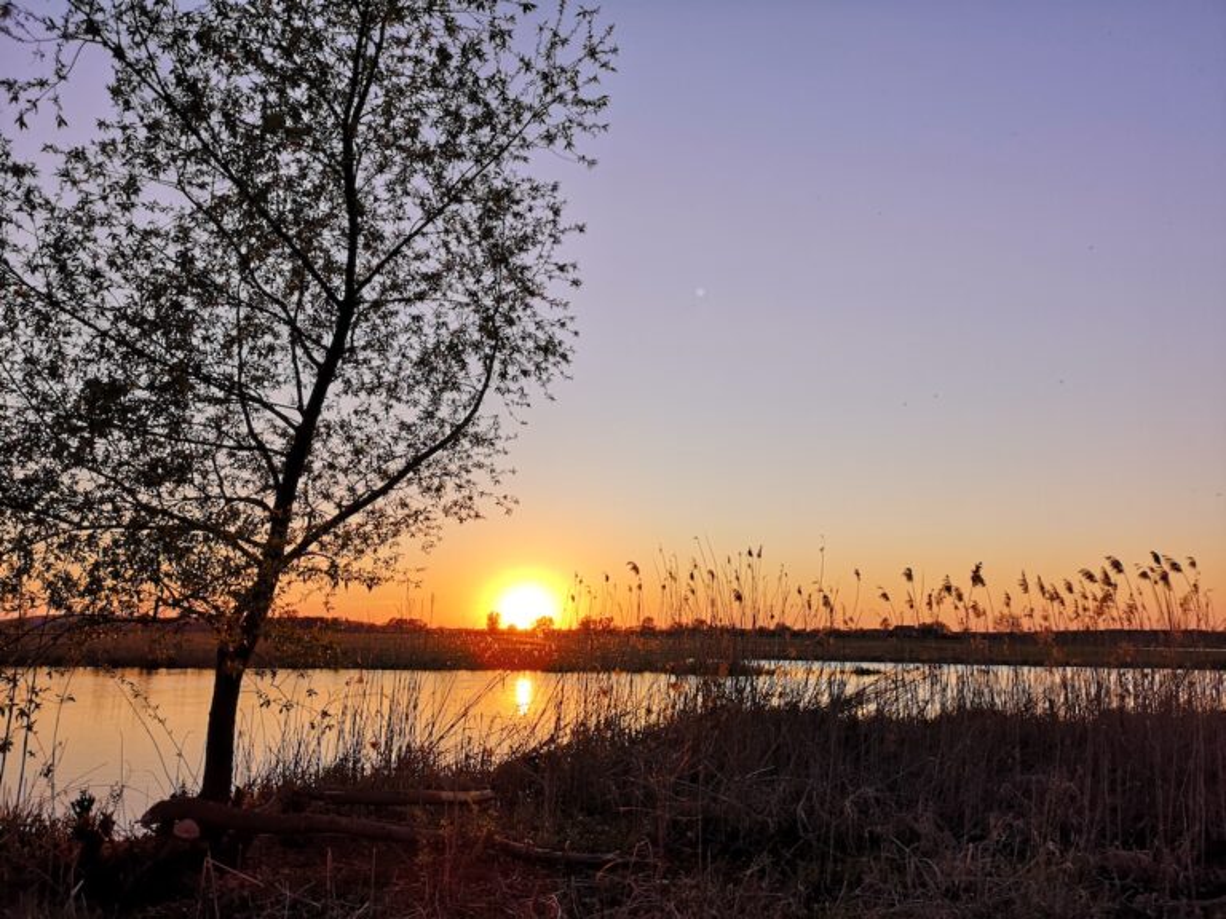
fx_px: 956
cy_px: 460
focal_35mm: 27
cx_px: 613
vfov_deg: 51.4
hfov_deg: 65.3
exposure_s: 1/1036
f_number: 1.8
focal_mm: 3.95
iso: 50
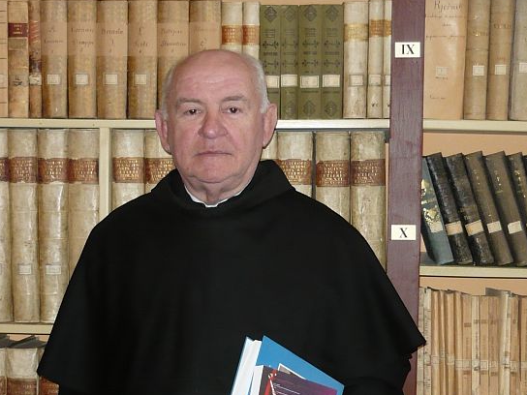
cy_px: 264
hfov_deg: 25.0
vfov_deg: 18.8
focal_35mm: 78
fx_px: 1187
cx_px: 239
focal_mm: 6.8
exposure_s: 1/30
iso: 320
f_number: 3
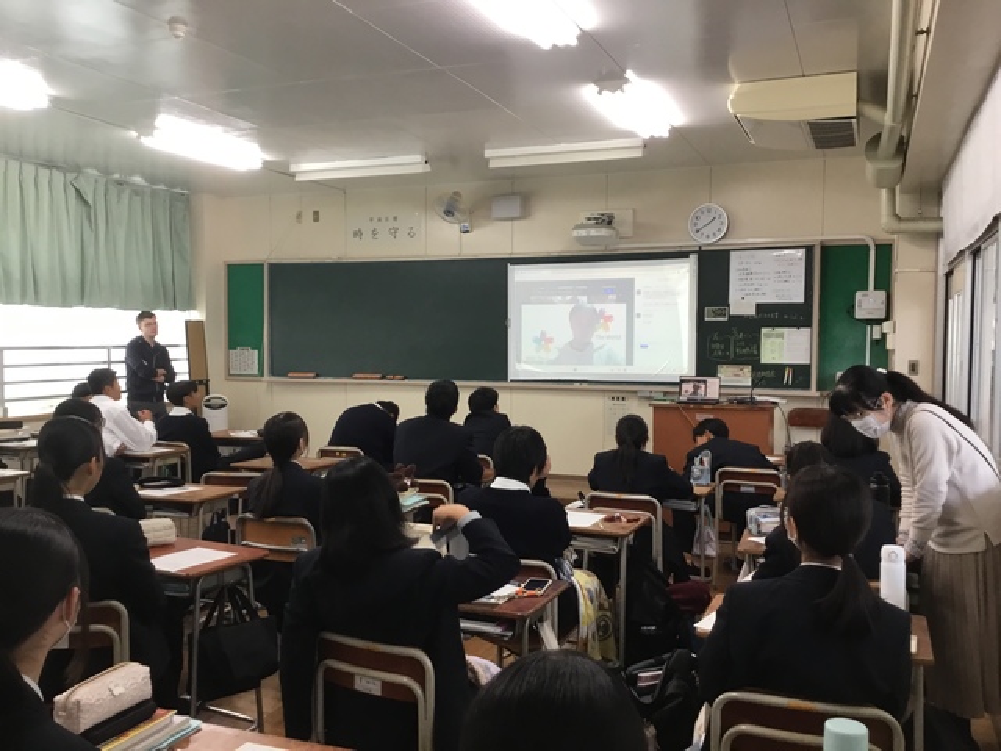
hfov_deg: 58.4
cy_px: 376
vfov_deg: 45.4
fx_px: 896
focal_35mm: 31
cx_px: 500
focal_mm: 3.3
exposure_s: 1/30
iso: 64
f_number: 2.4
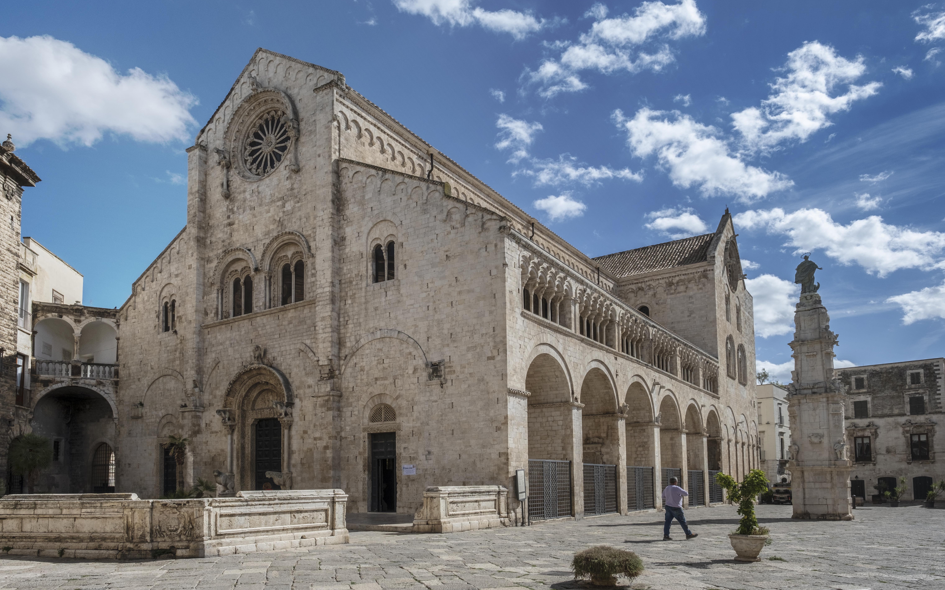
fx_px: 567
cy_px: 290
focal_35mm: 22
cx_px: 473
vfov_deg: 55.1
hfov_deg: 79.7
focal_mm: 14
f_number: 8
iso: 160
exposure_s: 1/850
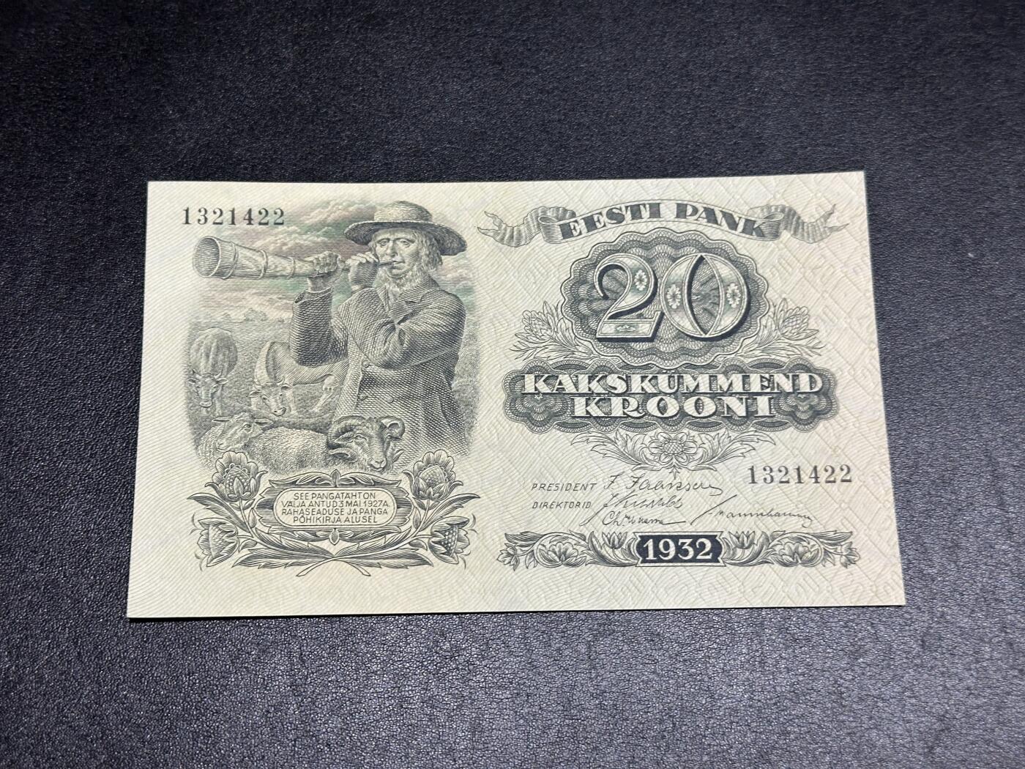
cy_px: 384
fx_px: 1421
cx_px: 512
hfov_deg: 39.7
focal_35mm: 48
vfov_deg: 30.3
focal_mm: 6.86
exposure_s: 1/50
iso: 100
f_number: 1.78
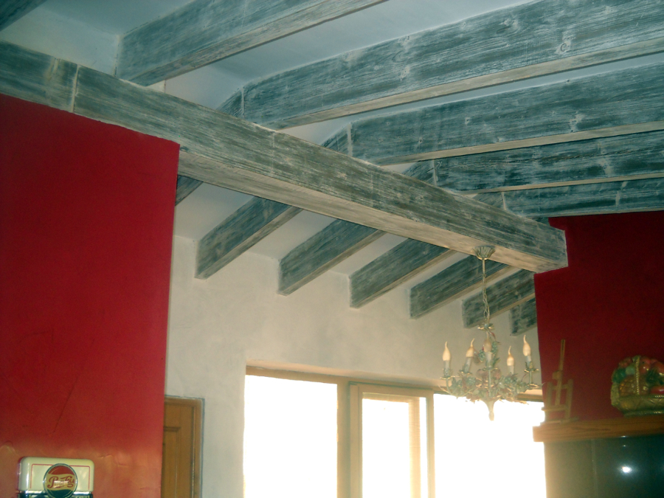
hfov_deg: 45.8
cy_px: 249
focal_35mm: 41
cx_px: 332
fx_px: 786
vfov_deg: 35.1
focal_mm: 6.72
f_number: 3.1
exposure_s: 1/30
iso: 200
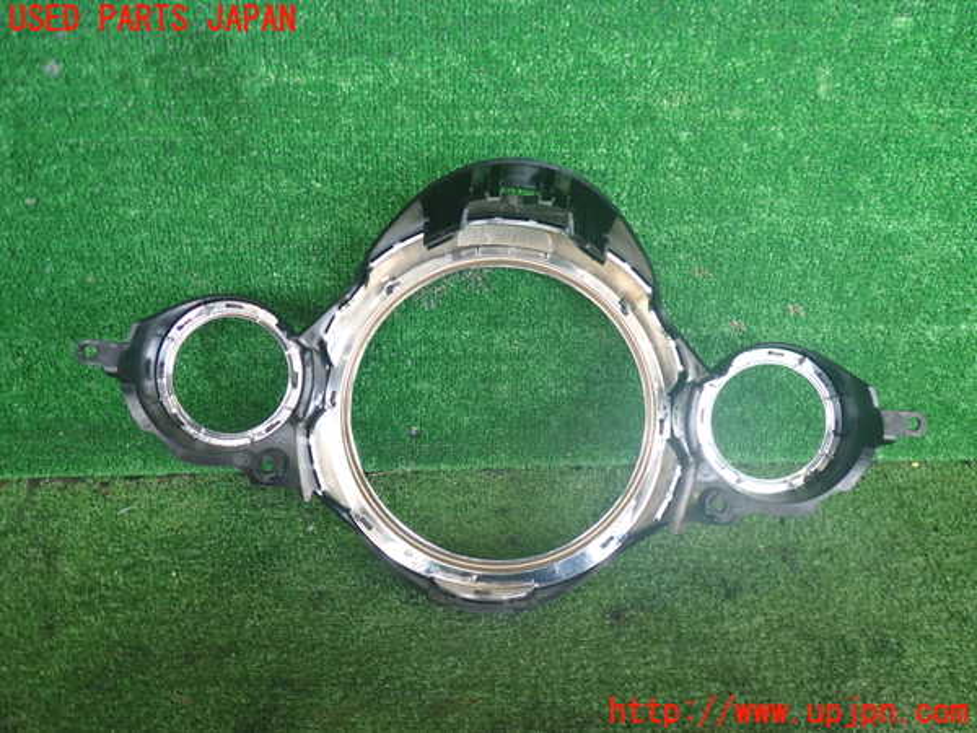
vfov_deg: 46.8
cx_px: 488
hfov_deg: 60.0
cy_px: 366
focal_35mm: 30
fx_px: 847
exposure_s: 1/60
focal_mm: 5.4
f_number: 2.3
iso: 160
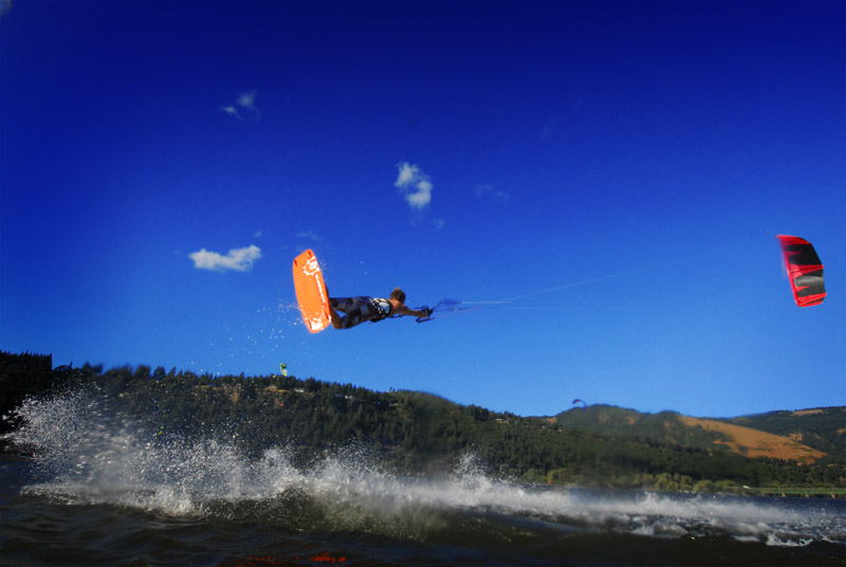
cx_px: 423
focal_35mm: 20
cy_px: 284
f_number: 8
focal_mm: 13
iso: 400
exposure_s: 1/800
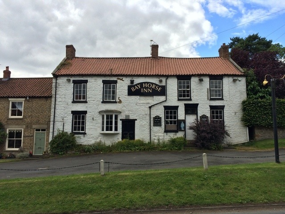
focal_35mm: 29
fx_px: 239
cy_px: 107
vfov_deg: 48.2
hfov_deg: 61.7
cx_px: 142
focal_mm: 4.15
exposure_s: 1/1466
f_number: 2.2
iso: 32
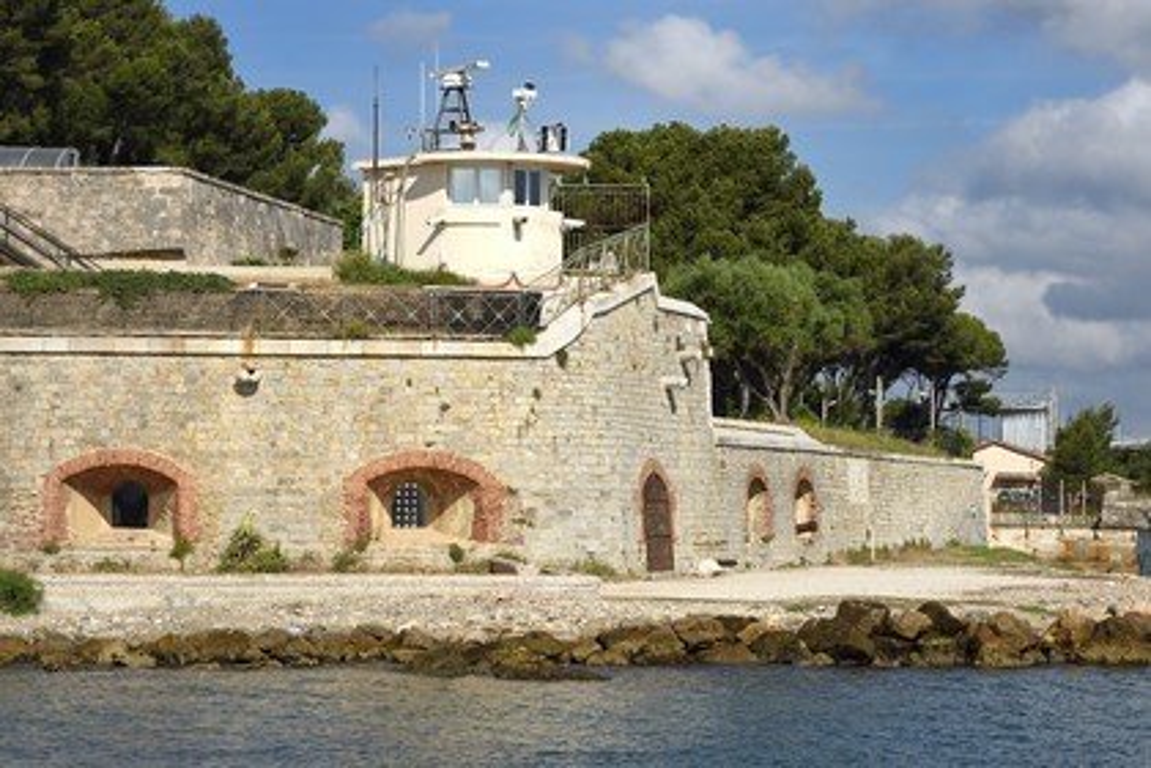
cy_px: 384
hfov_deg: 16.8
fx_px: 3900
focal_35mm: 122
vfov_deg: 11.2
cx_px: 576
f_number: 9
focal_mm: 122
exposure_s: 1/640
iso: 200
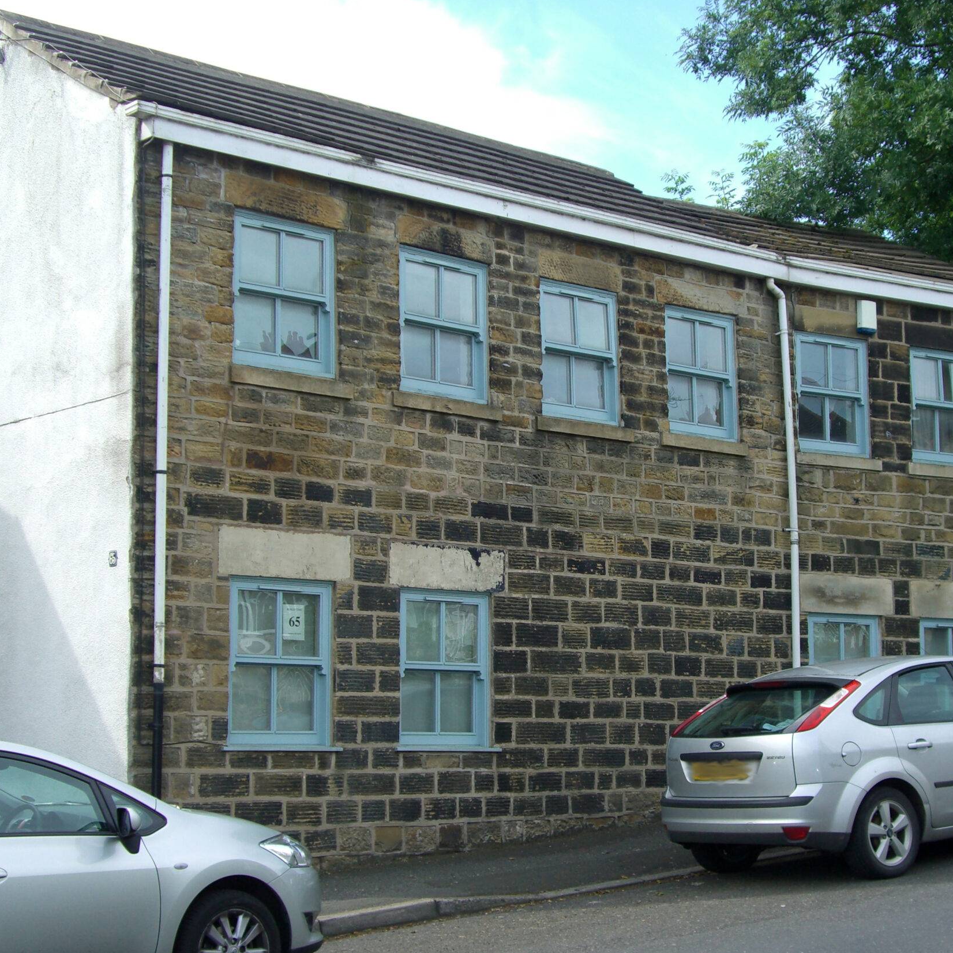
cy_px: 513
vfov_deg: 27.3
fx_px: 1962
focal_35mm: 63
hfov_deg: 27.2
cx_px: 579
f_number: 3.1
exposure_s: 1/320
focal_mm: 9.6
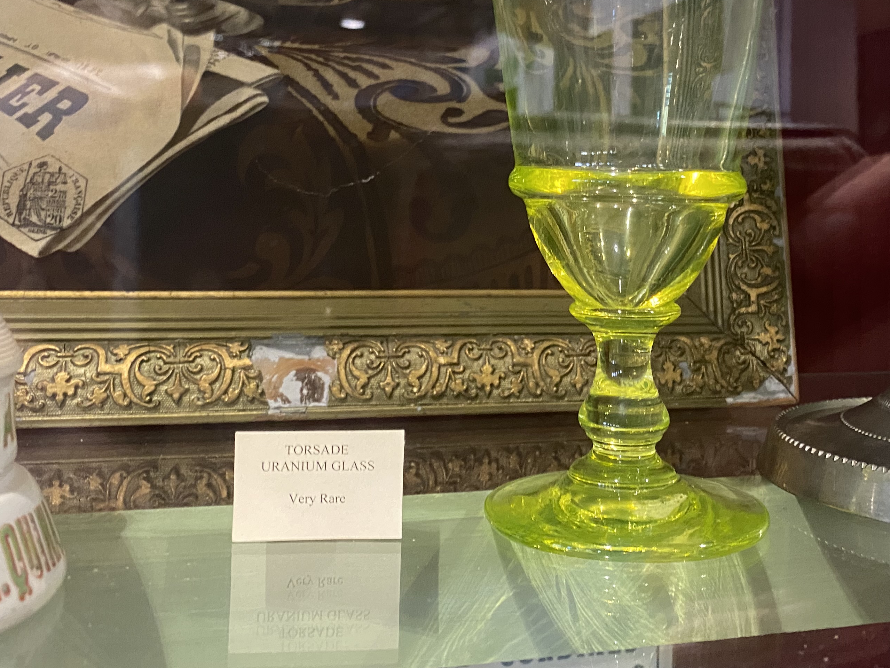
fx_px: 1054
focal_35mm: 41
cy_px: 160
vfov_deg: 34.3
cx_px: 537
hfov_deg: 45.5
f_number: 1.8
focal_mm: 4.25
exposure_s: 1/30
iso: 500
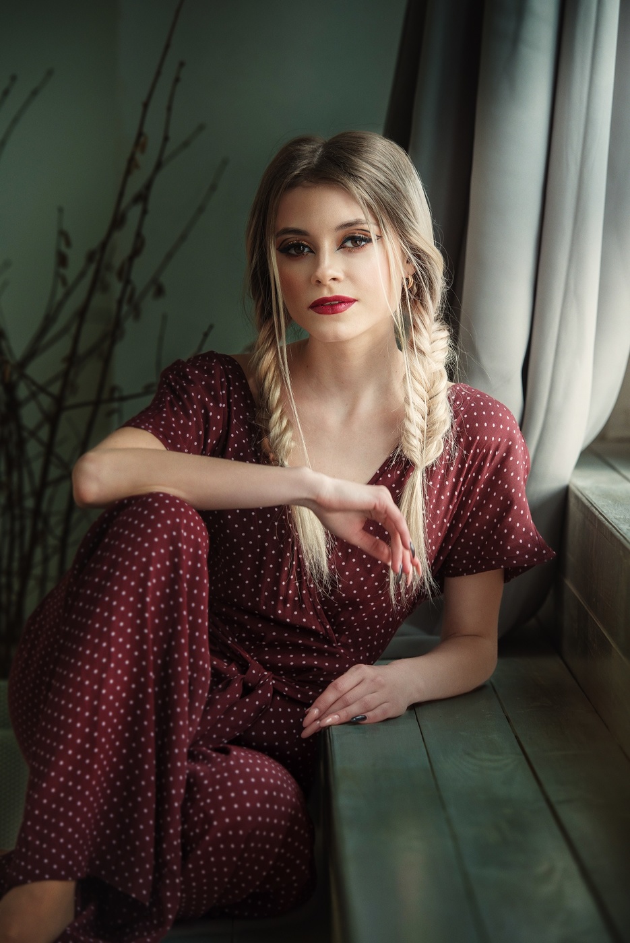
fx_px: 3539
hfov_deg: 10.2
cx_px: 315
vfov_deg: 15.2
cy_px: 472
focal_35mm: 135
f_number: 4.5
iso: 100
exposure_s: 1/160
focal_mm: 135
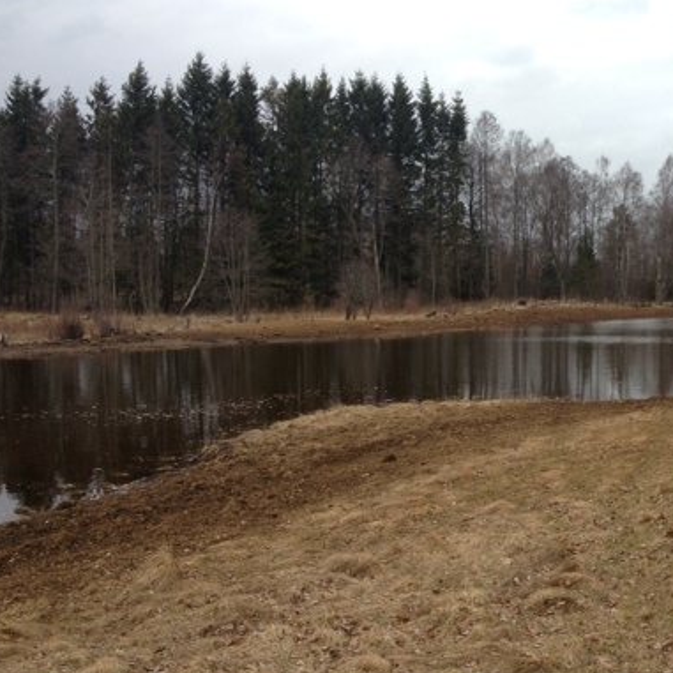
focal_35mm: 52
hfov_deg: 31.8
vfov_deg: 32.8
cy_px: 353
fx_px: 1144
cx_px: 556
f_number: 2.4
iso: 50
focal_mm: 4.28
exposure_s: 1/323
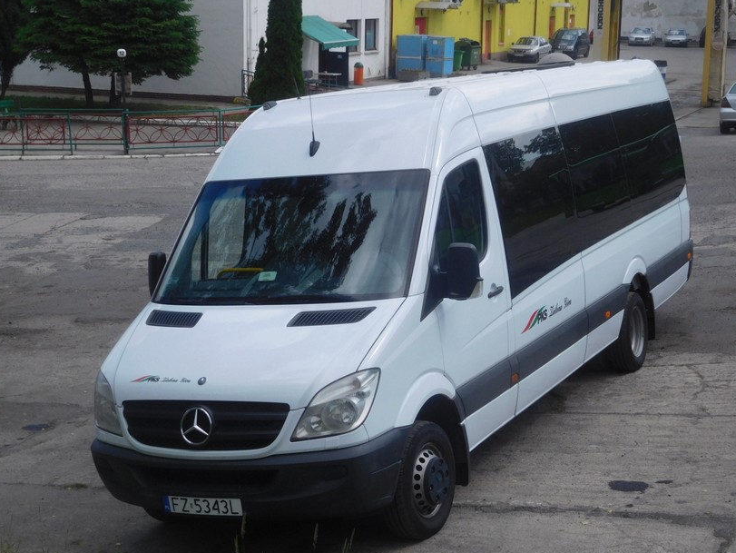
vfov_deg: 24.0
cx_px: 399
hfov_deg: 31.7
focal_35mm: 61
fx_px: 1298
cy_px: 298
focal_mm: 9.8
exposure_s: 1/800
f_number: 4.2
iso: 125
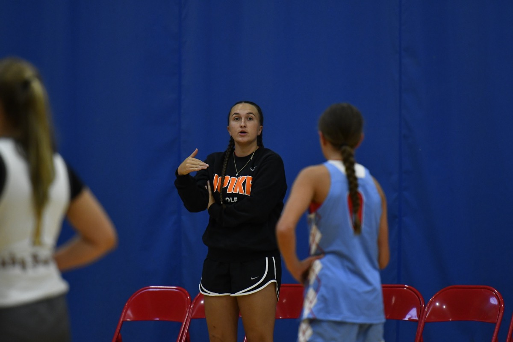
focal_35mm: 300
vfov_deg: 4.6
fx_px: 4275
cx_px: 256
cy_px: 171
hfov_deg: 6.9
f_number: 2.8
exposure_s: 1/1000
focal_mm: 200
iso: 2000
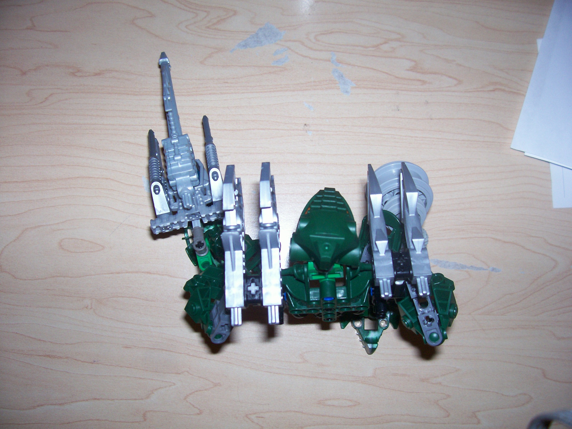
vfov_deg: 41.8
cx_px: 286
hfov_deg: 54.0
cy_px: 214
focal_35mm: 34
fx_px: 562
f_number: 2.7
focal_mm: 5.6
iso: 80
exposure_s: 1/64
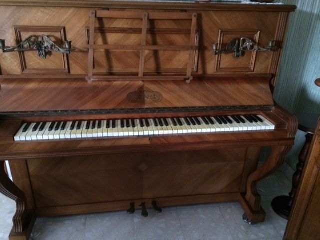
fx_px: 268
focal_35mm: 29
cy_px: 120
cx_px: 160
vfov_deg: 48.2
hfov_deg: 61.7
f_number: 2.2
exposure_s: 1/17
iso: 400
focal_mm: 4.15
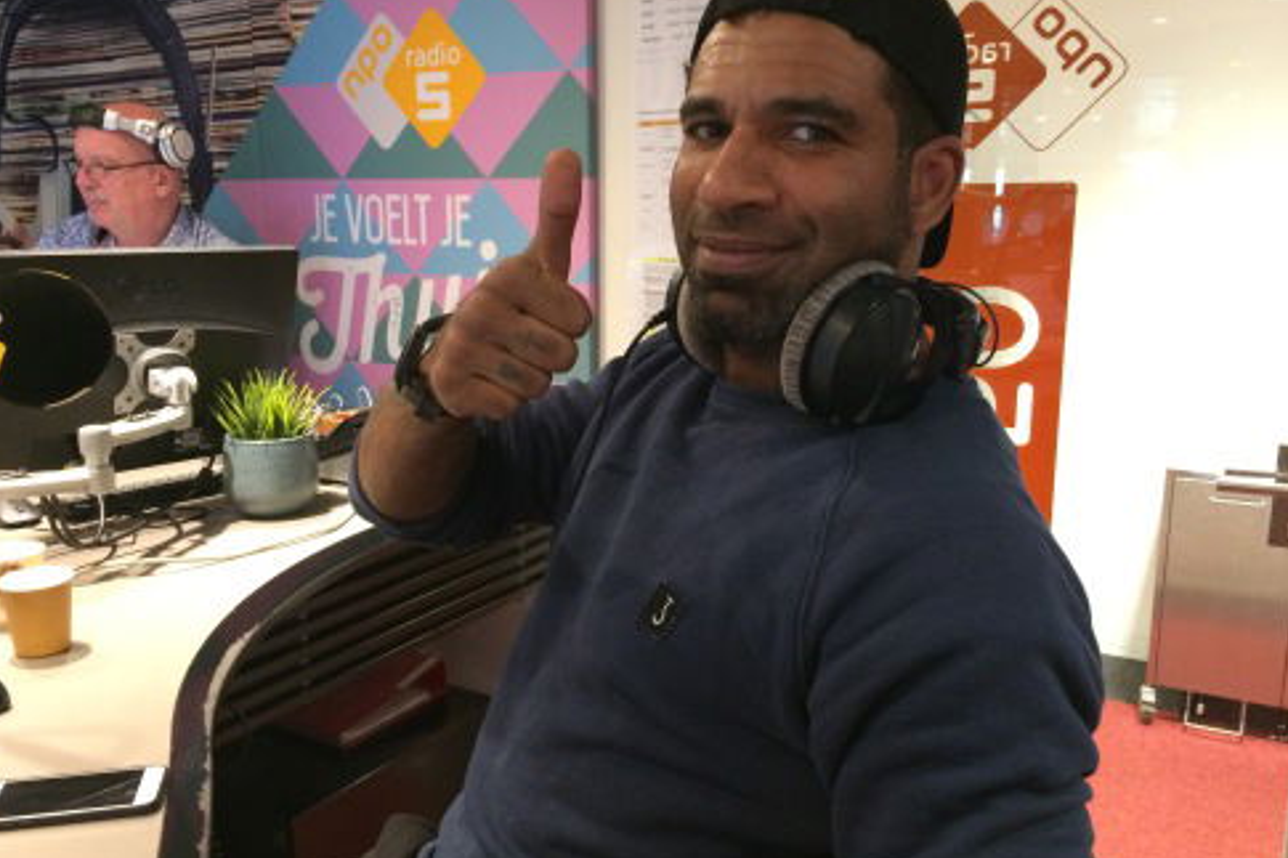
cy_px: 437
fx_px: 1109
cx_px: 637
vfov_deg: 42.3
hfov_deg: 60.3
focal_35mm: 31
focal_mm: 4.15
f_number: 2.2
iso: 250
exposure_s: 1/17
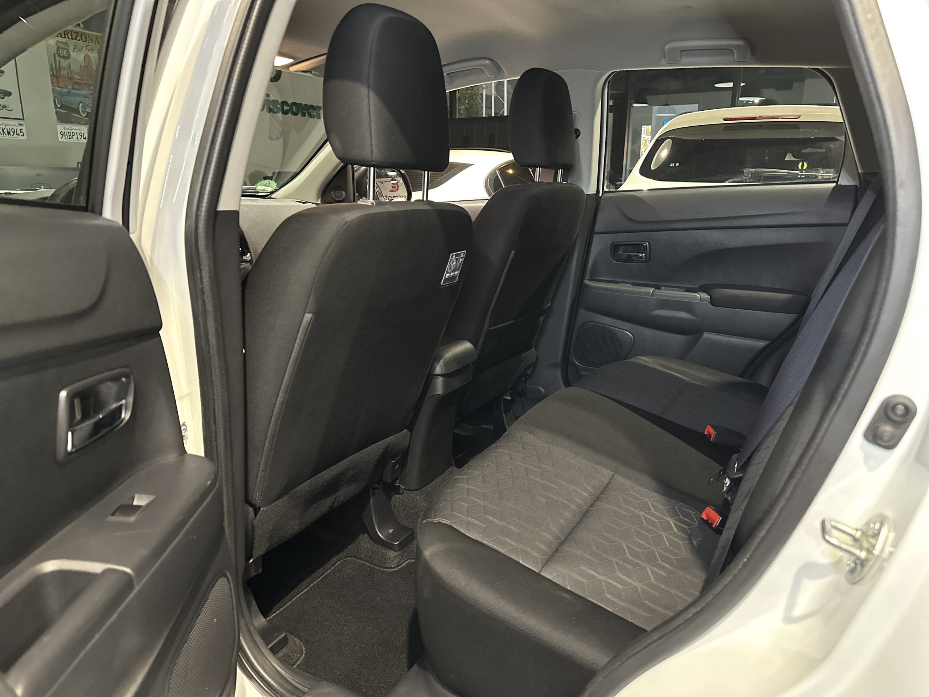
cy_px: 348
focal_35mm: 24
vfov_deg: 56.8
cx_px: 464
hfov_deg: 71.6
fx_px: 644
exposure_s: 1/30
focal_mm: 6.86
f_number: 1.78
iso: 1250
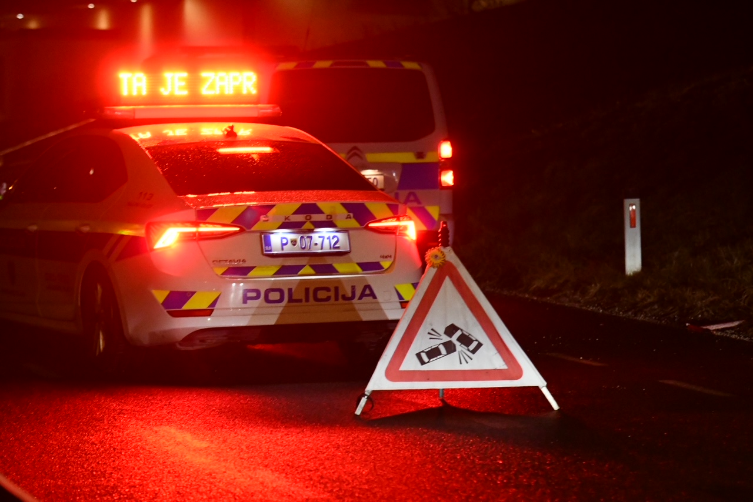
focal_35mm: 157
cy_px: 251
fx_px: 3284
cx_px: 376
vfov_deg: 8.7
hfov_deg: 13.1
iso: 5600
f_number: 2.8
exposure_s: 1/125
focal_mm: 105
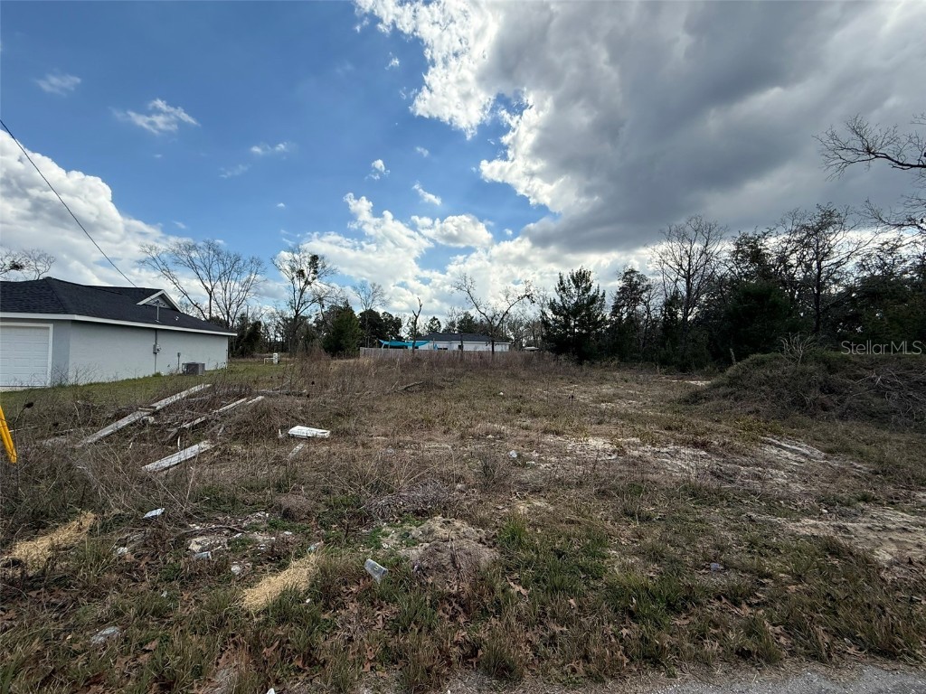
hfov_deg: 102.1
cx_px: 463
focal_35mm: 14
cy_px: 347
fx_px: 375
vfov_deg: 85.7
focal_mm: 2.22
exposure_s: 1/2320
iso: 50
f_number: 2.2
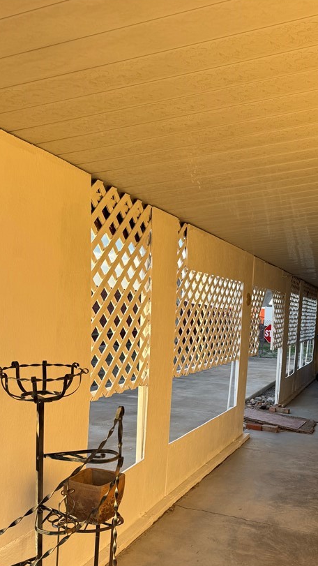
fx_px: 495
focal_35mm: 33
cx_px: 242
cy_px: 349
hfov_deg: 34.8
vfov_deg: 58.8
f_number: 1.78
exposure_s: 1/459
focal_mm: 6.76
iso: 80
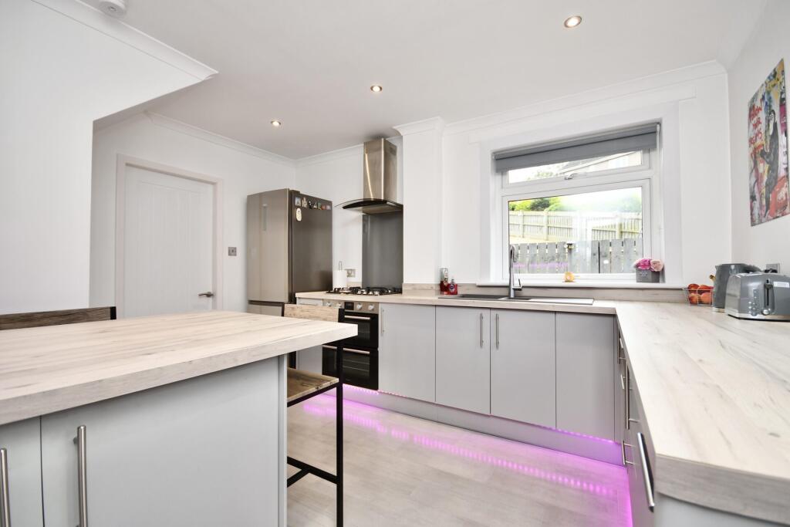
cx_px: 395
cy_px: 264
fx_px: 329
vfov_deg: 77.3
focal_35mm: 15
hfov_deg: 100.4
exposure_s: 1/60
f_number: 4
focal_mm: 10
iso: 200
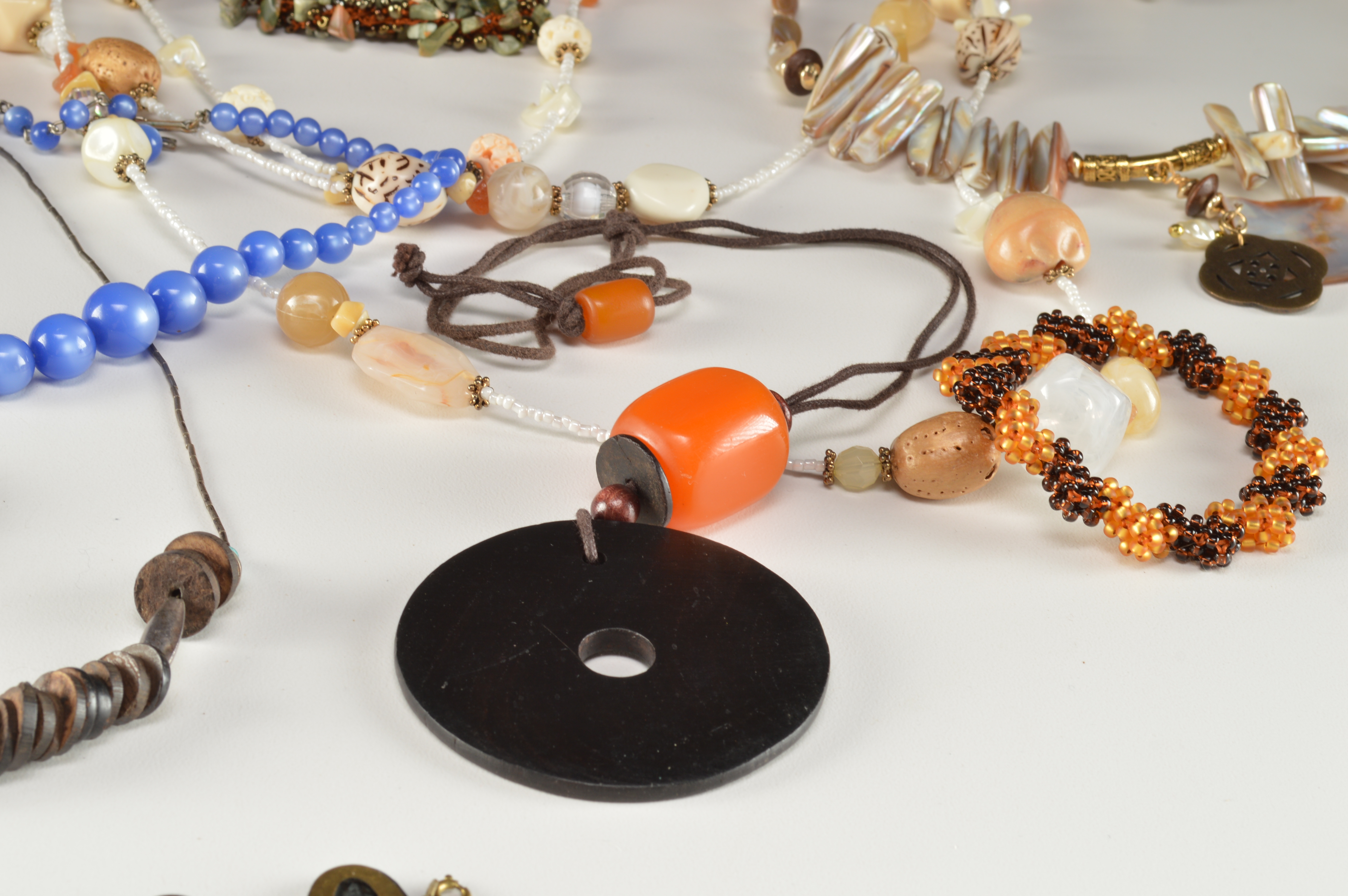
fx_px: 2918
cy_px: 448
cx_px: 674
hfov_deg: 26.0
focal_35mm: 78
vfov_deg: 17.5
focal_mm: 52
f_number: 14
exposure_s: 1/100
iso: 100
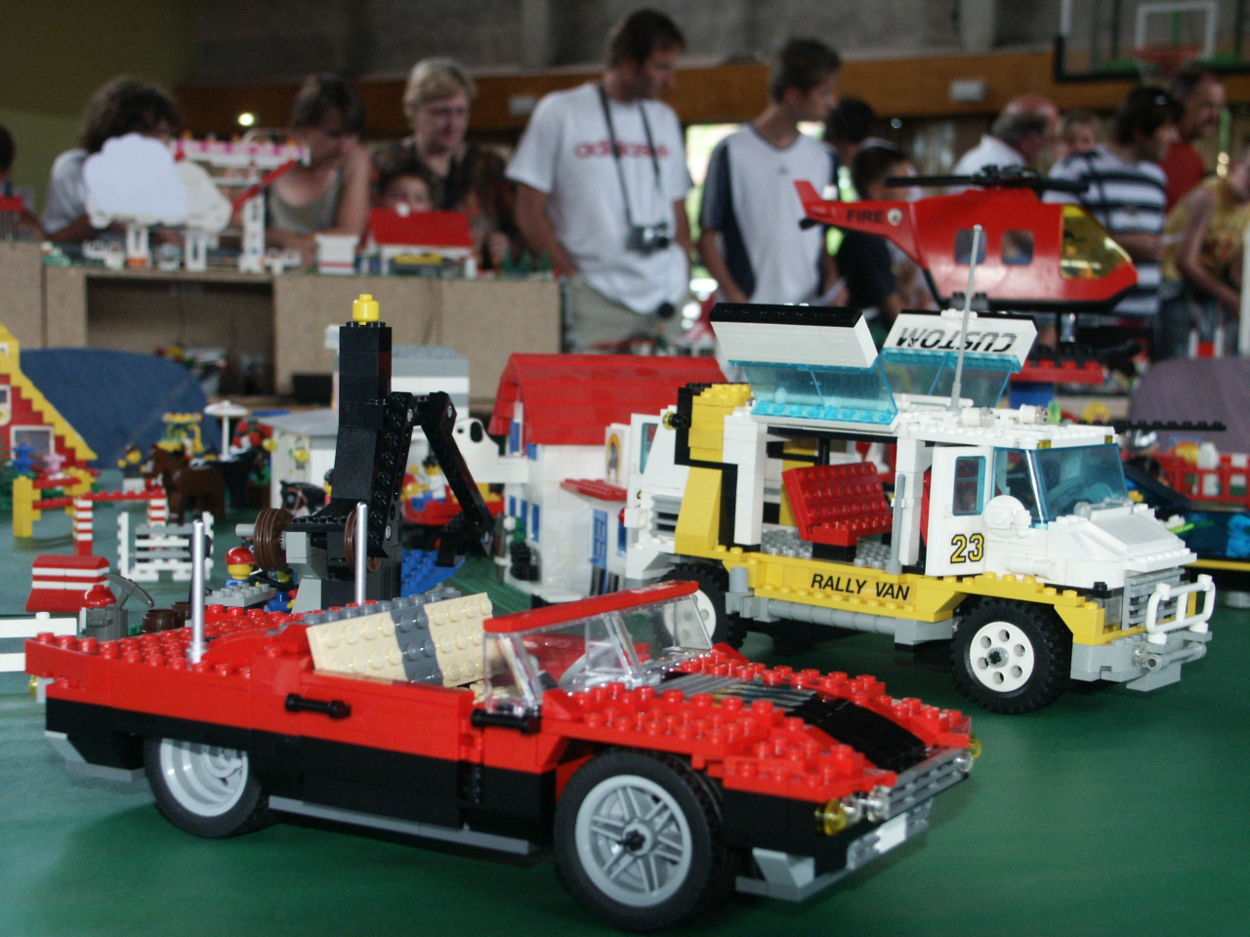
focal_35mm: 51
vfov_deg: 28.6
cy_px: 468
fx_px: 1842
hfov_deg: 37.5
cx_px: 625
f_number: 4
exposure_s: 1/45
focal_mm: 13.31
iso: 200
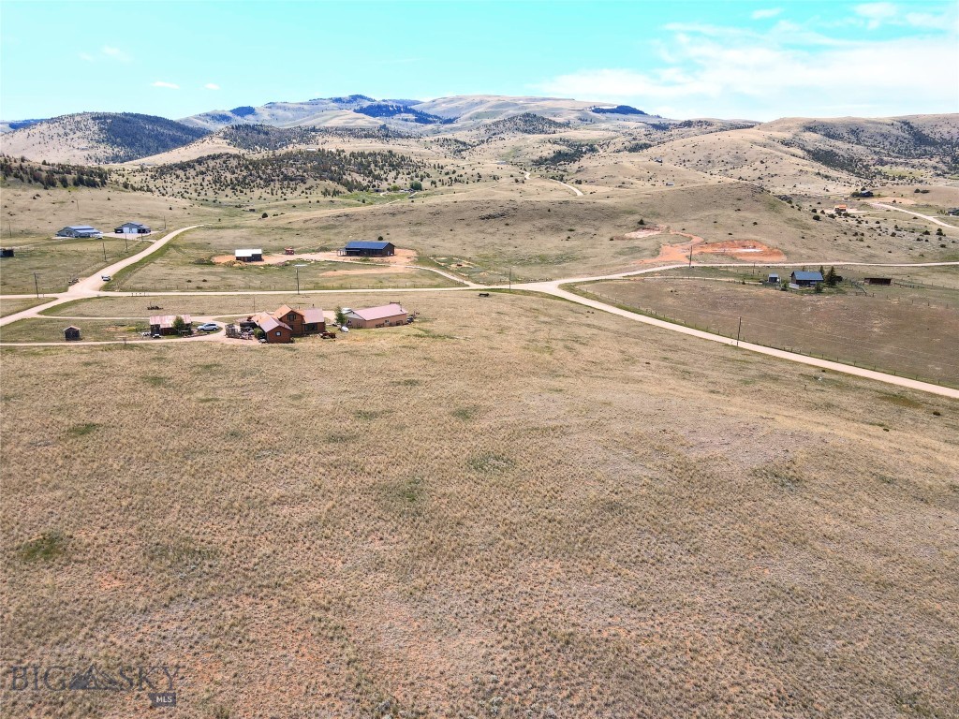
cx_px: 480
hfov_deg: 71.6
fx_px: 665
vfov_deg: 56.8
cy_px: 360
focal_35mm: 24
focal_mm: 4.5
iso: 100
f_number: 2.8
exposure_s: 1/500
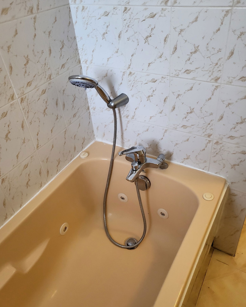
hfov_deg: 51.5
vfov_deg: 62.2
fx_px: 255
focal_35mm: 28
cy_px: 150
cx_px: 122
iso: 320
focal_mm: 4.25
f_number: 1.8
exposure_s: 1/100
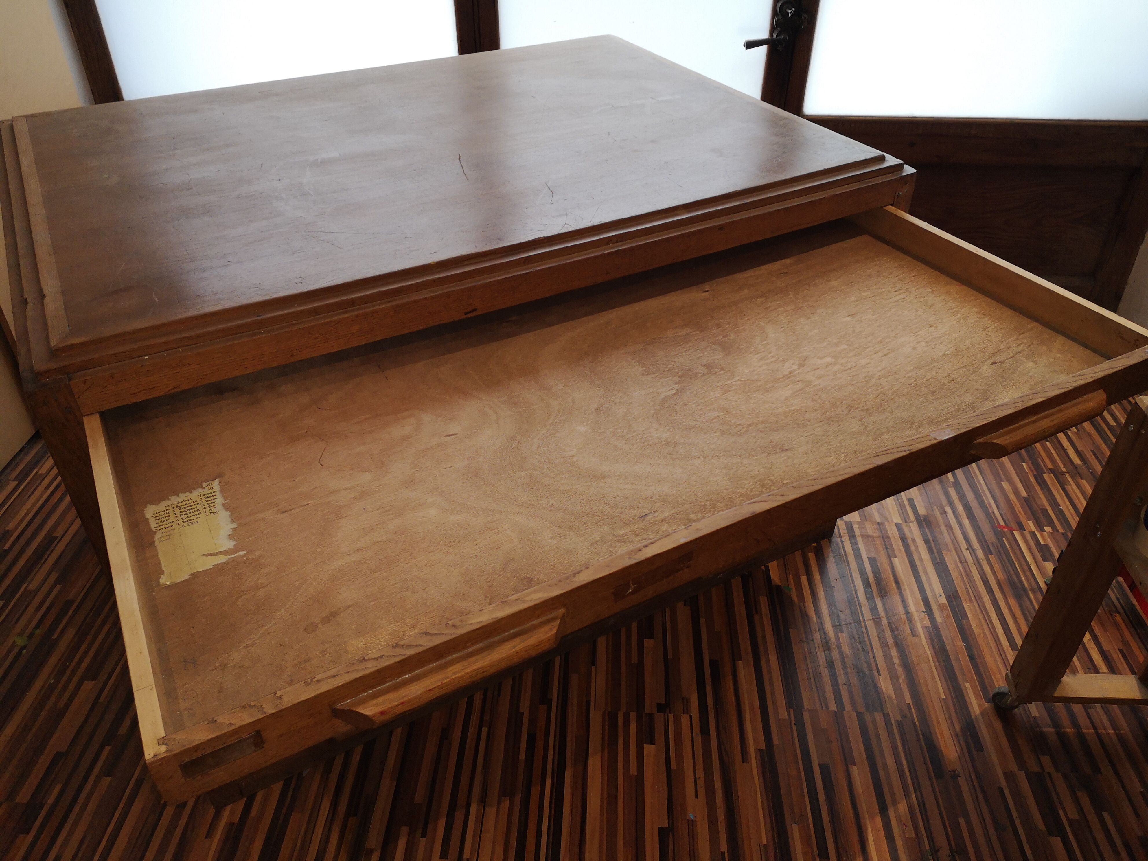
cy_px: 430
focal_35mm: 27
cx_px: 574
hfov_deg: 65.3
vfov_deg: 51.4
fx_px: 895
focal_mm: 3.95
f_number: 1.8
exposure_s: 1/50
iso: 100
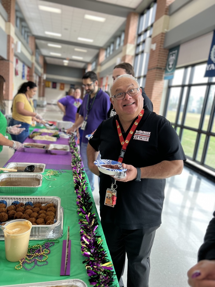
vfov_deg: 67.3
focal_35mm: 26
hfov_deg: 53.1
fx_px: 215
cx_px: 108
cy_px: 144
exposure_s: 1/120
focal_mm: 5.7
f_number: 1.5
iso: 64
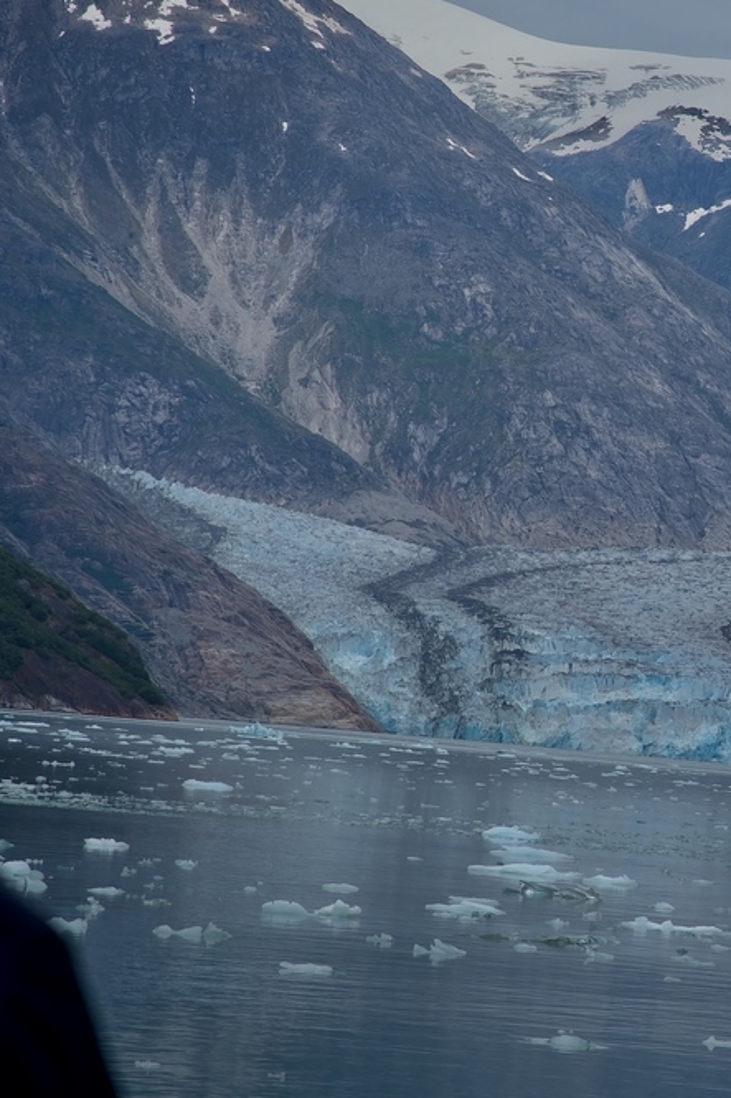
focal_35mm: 231
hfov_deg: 5.9
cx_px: 950
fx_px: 7039
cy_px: 447
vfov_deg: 8.9
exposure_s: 1/250
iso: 100
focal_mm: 120
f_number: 8
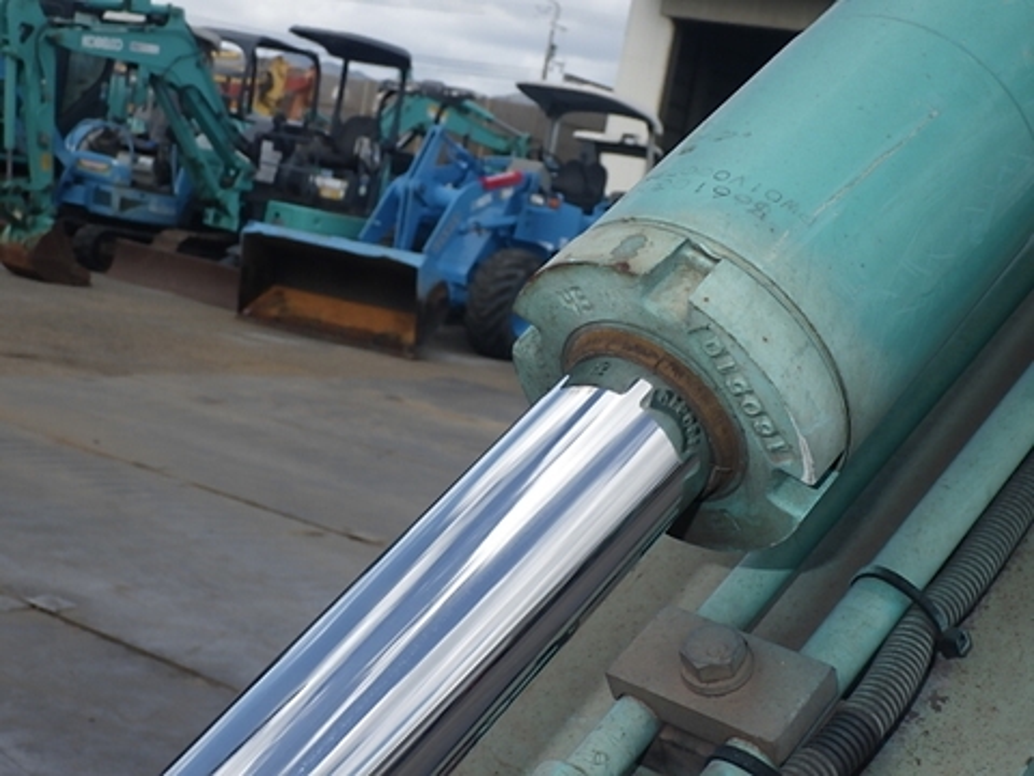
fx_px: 1523
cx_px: 517
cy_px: 388
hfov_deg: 37.5
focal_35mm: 51
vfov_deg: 28.6
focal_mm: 9.1
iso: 125
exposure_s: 1/400
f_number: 5.3
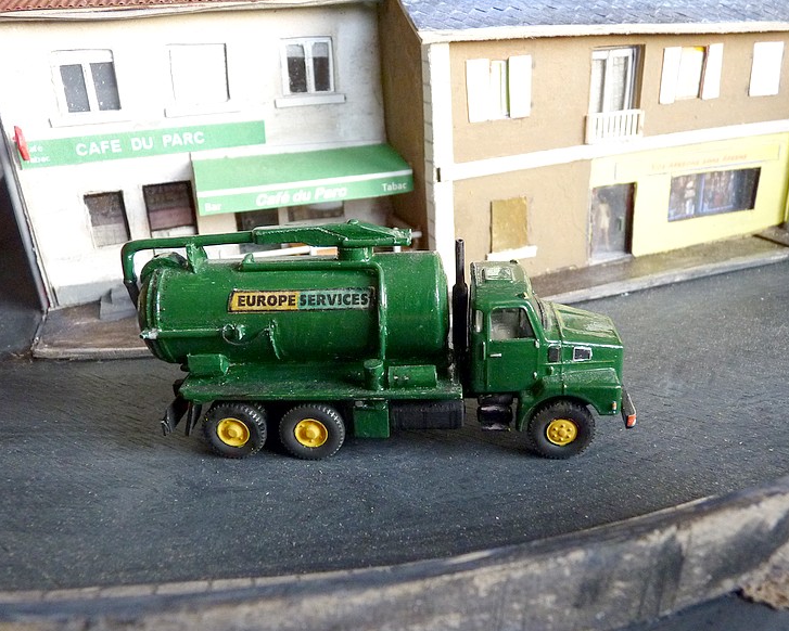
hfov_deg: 60.4
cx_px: 415
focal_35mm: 29
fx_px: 677
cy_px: 323
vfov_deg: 50.0
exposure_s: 1/30
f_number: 2.8
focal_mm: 4.8
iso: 320
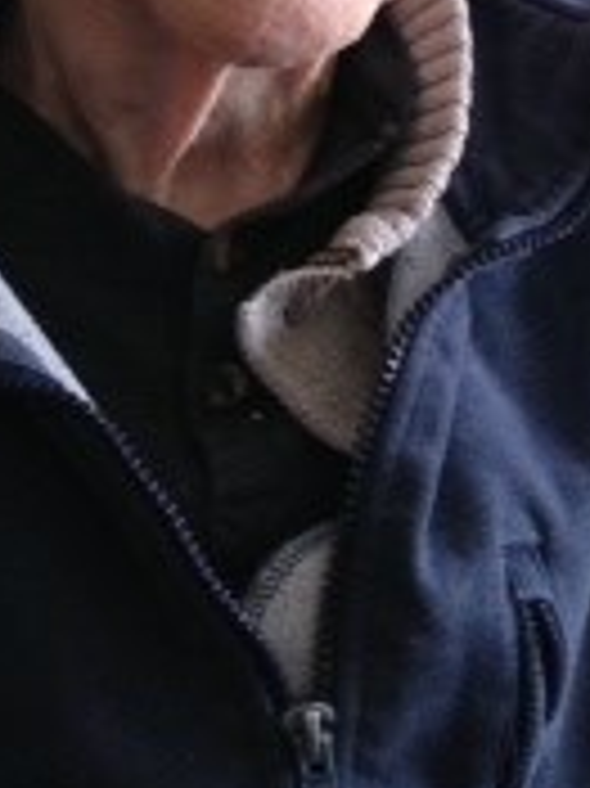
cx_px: 266
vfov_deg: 15.4
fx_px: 2753
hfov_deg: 12.2
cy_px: -261
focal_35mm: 121
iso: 100
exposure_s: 1/20
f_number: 2.4
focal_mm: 4.12
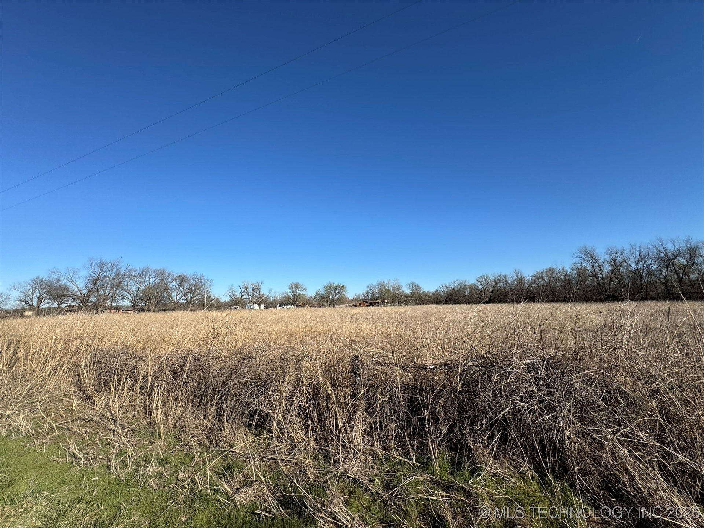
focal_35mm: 14
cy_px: 264
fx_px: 285
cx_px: 352
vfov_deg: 85.7
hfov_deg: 102.1
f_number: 2.2
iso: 50
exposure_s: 1/2494
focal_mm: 2.22
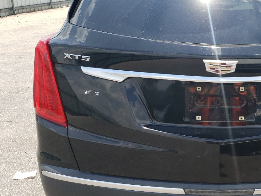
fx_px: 377
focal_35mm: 50
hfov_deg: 36.4
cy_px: 113
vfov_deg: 29.1
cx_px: 222
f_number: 1.5
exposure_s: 1/2000
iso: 50
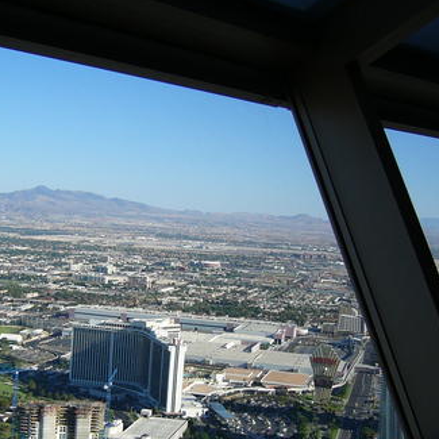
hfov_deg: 27.9
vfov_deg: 28.0
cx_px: 139
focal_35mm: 61
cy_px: 277
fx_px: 875
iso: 50
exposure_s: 1/400
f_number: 2.8
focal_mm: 5.8
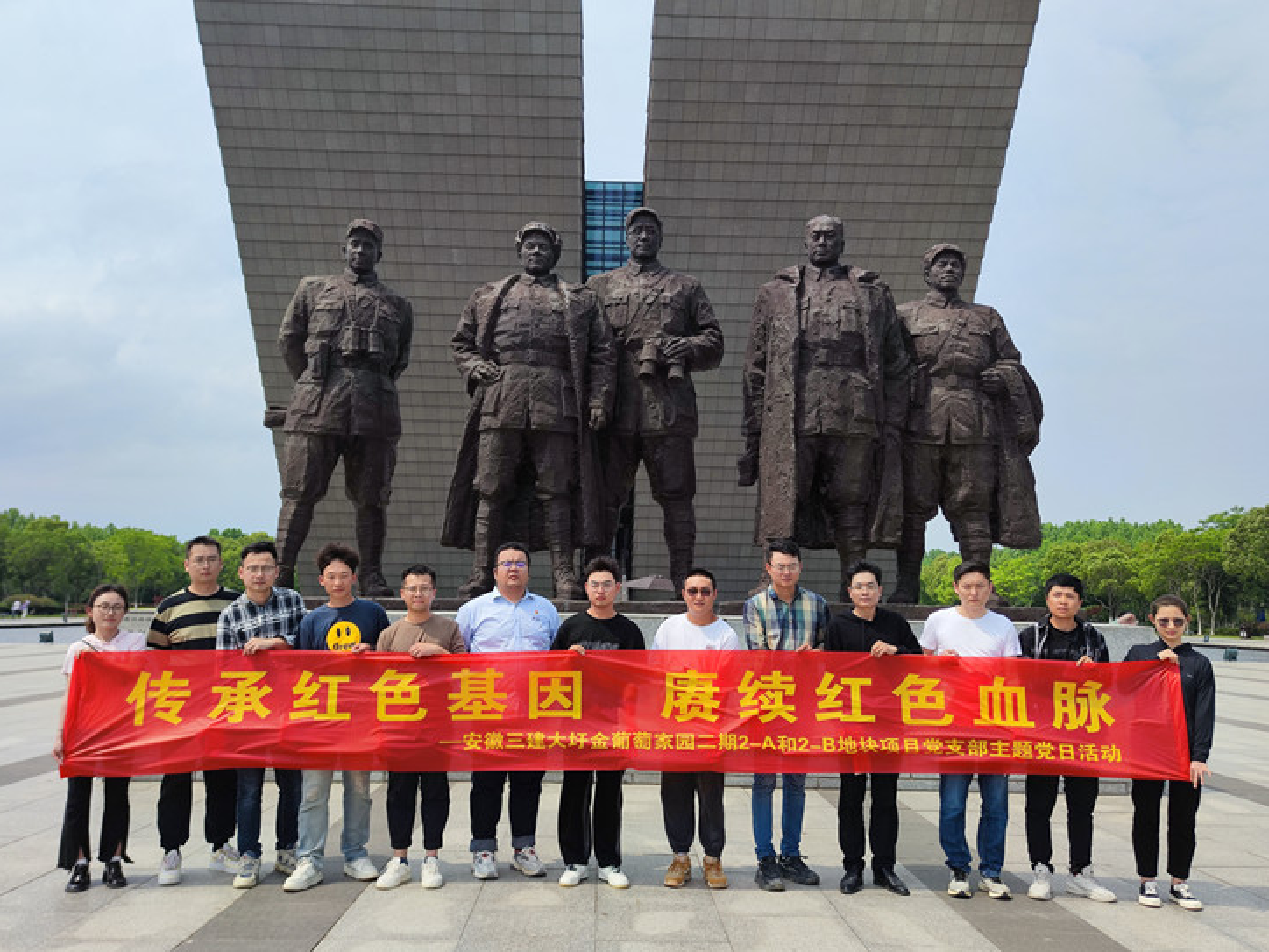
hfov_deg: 61.7
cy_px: 465
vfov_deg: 48.2
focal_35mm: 29
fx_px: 1063
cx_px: 624
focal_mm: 6.72
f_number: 1.69
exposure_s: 1/3674
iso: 50
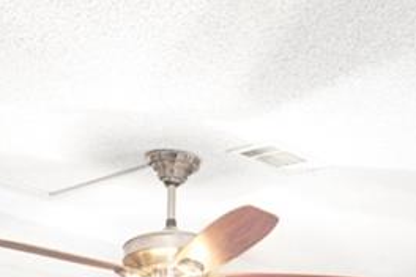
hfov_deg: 23.9
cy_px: 562
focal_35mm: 85
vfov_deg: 13.6
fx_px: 982
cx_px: 162
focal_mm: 14
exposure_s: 1/5
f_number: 8
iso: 500
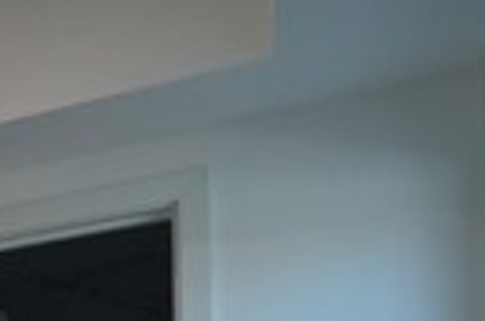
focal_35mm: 79
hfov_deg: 15.2
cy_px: 642
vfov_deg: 14.3
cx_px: -667
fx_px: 1067
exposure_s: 1/25
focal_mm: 11
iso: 320
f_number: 11
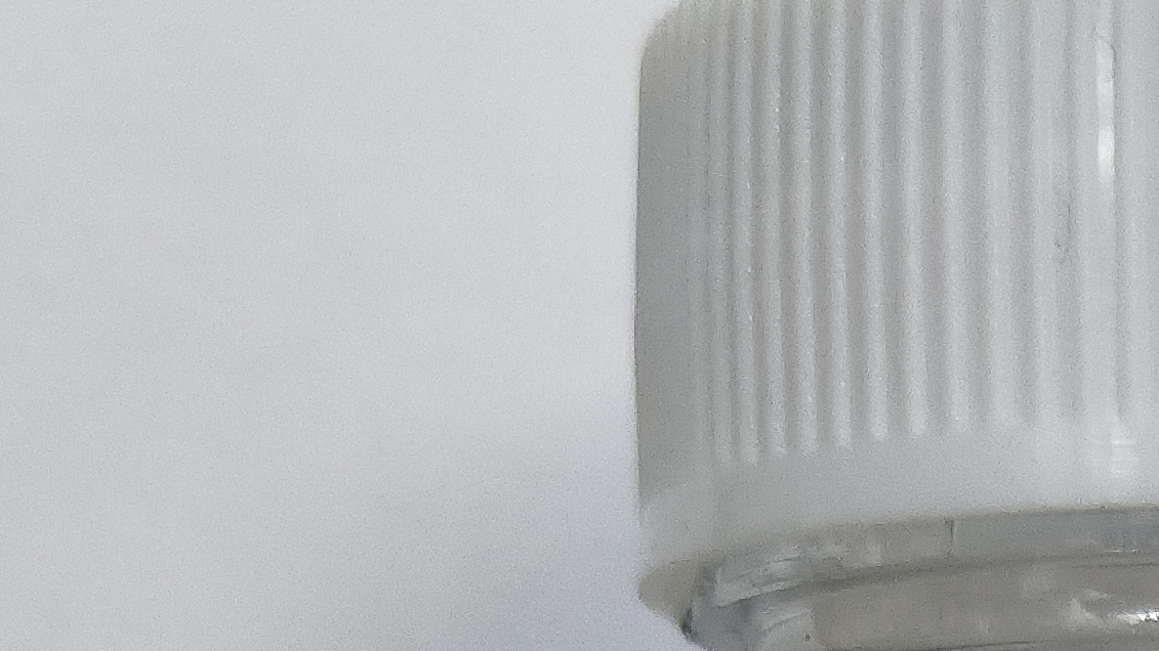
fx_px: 3411
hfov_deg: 17.8
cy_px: 1471
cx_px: 1593
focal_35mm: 111
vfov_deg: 9.8
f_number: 1.7
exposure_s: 1/50
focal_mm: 4.28
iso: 308
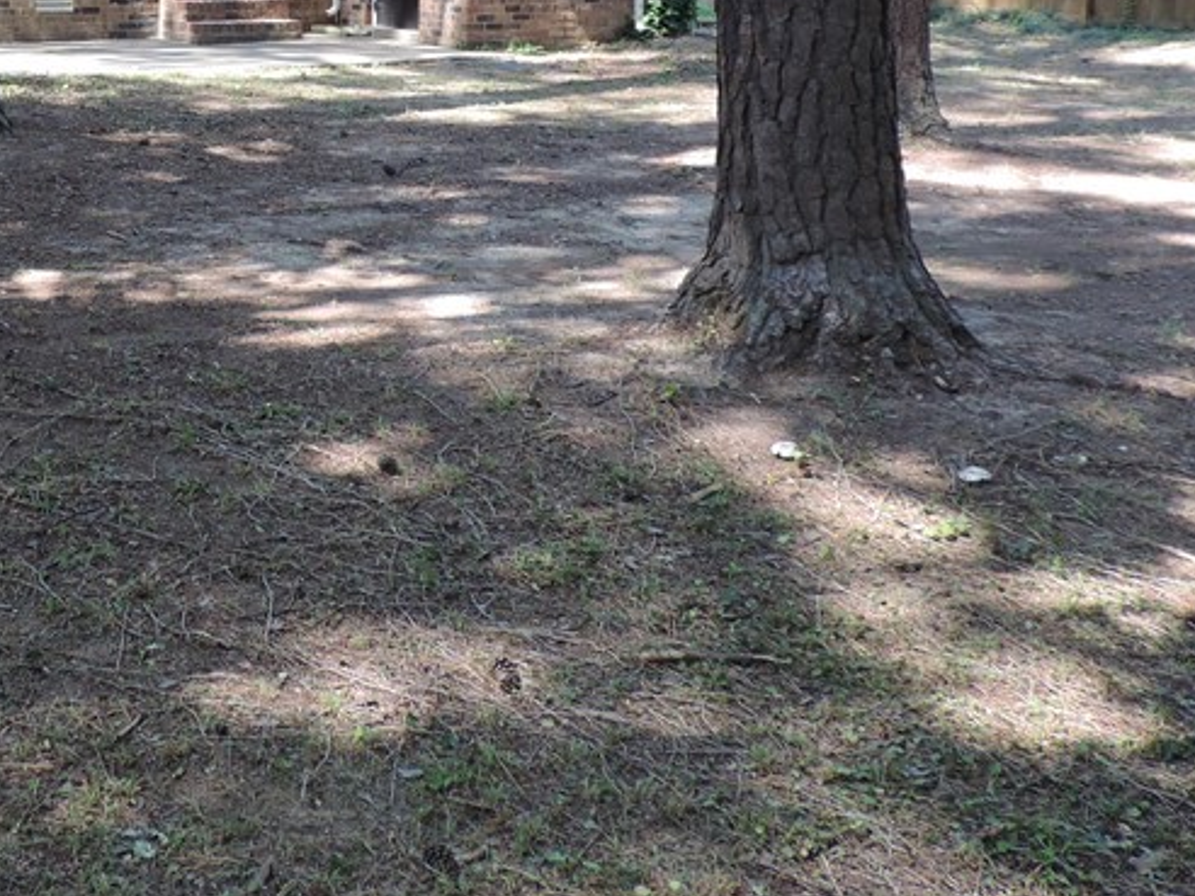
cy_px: 66
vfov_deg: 27.9
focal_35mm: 50
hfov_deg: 36.4
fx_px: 1726
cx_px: 185
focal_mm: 4.3
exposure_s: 1/100
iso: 80
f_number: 3
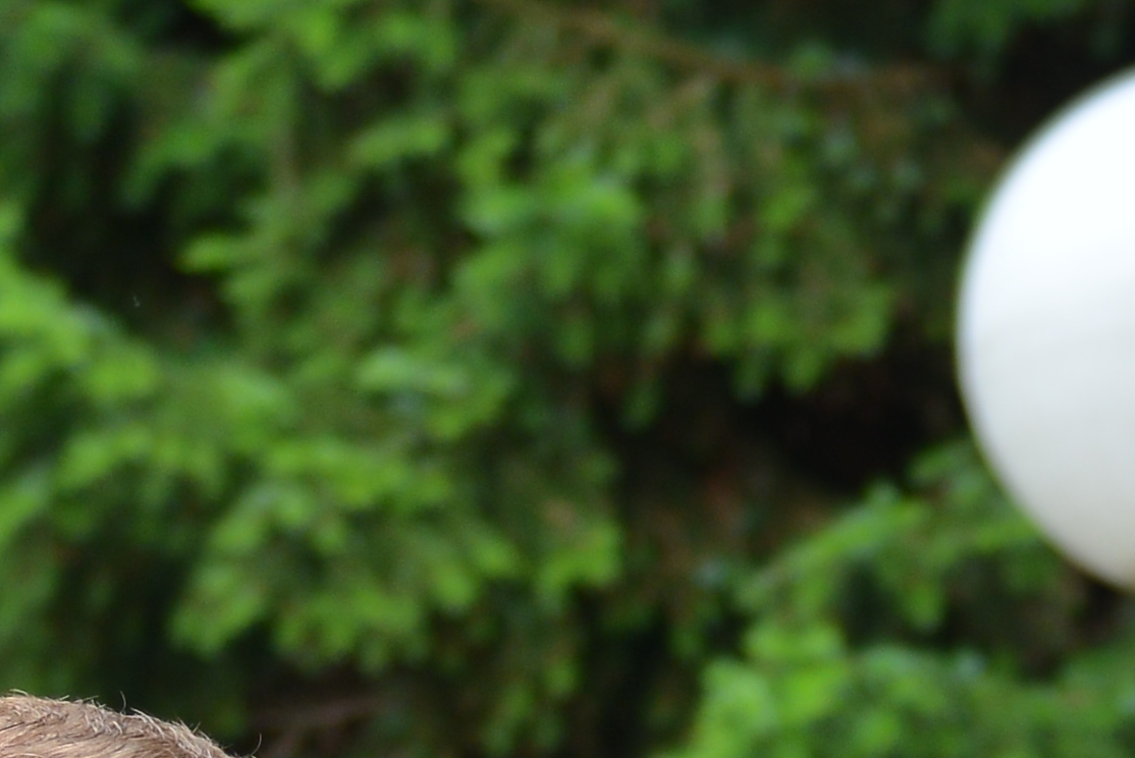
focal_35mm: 251
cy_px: 1992
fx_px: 7917
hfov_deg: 8.1
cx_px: 1352
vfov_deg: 5.3
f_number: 2.8
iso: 200
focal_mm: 38
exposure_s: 1/800
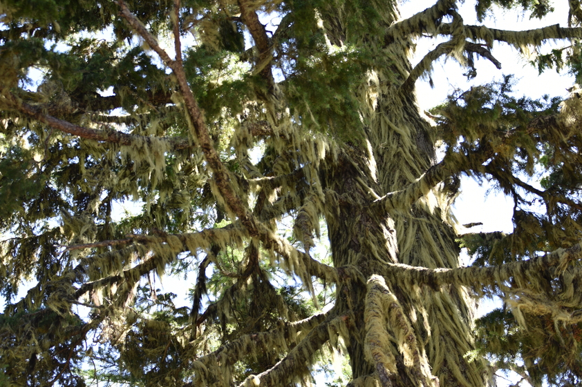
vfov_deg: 18.7
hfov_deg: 27.7
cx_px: 294
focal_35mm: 73
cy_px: 224
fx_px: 1180
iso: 110
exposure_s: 1/100
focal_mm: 48
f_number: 4.2
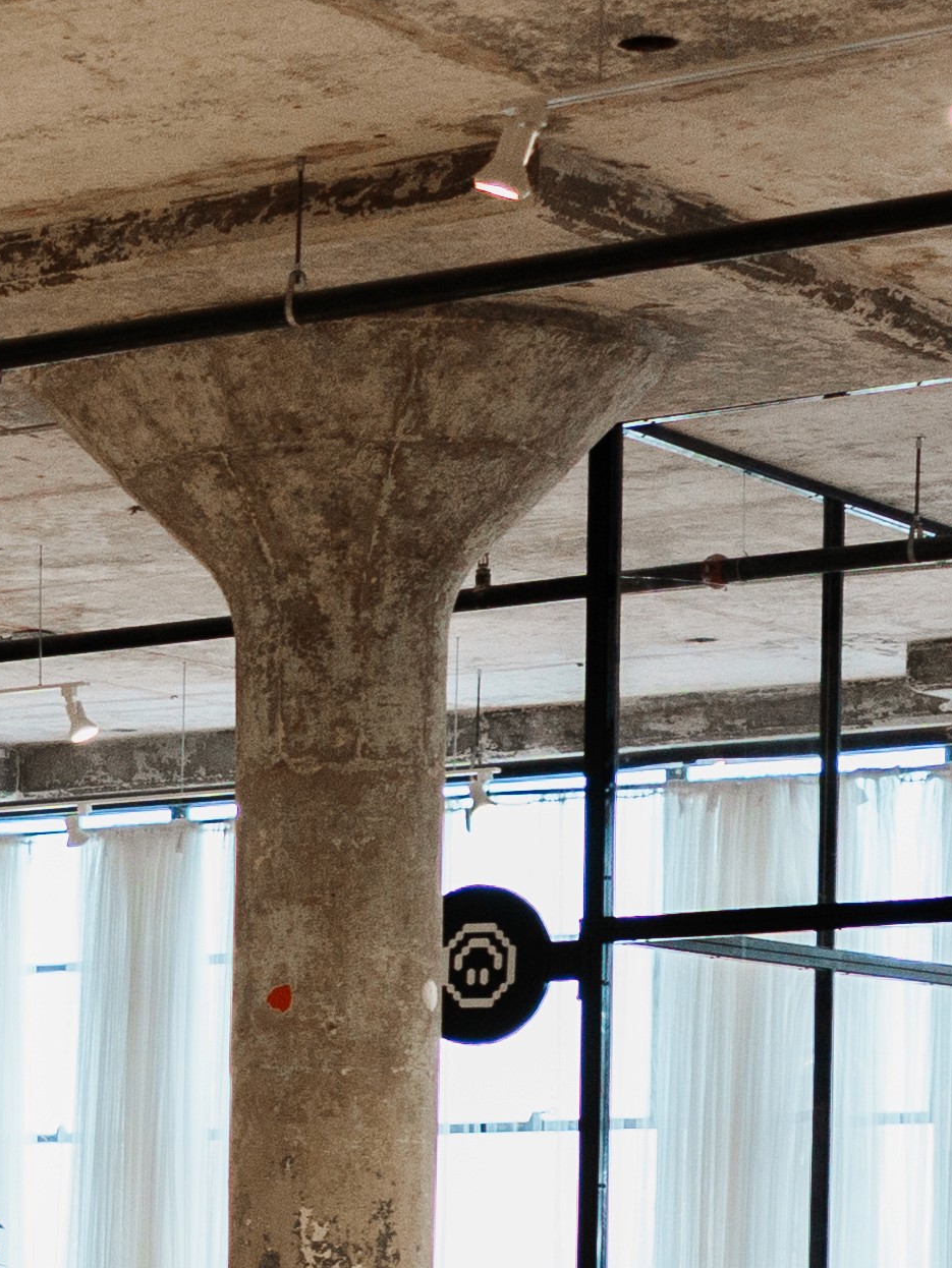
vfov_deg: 15.0
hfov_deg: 11.0
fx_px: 4692
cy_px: 1455
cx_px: -614
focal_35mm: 128
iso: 800
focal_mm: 24
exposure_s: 1/200
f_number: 1.4
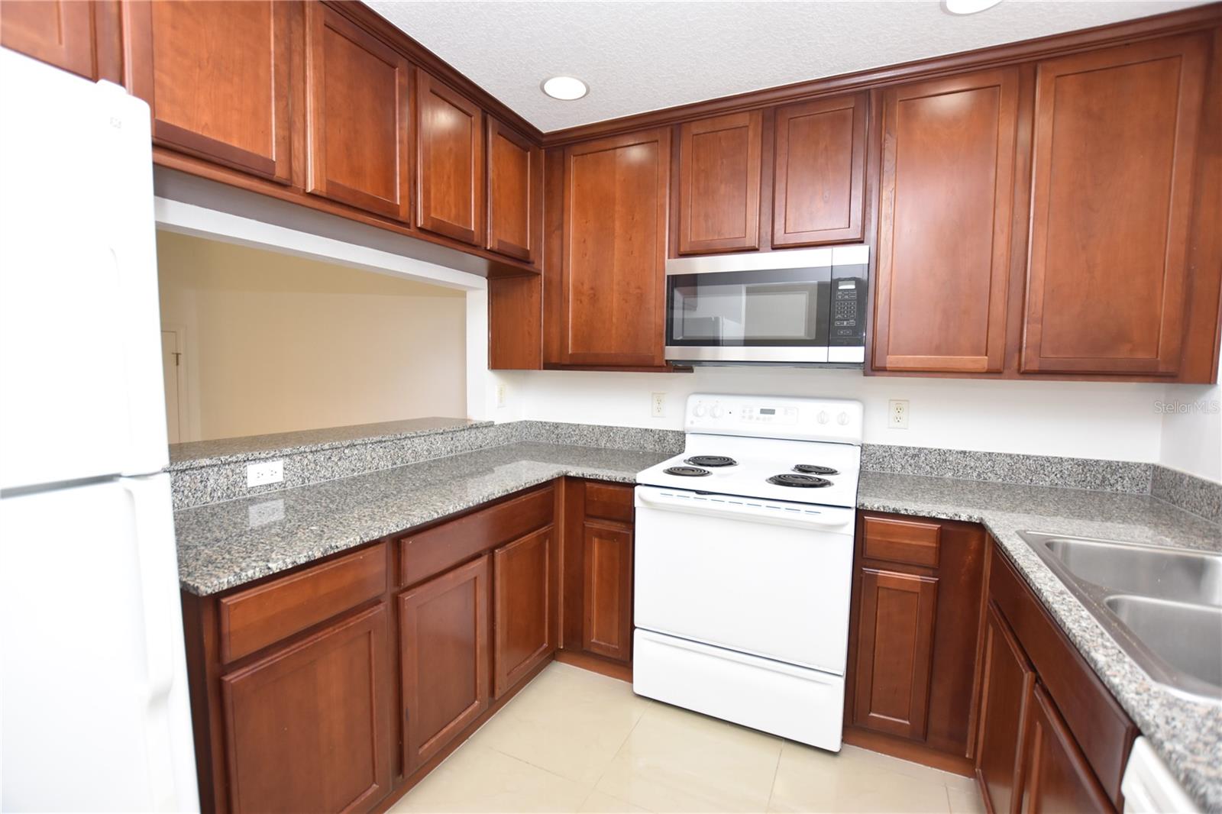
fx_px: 509
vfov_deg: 77.3
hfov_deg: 100.4
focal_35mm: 15
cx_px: 611
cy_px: 407
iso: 720
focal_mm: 10
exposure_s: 1/60
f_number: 4
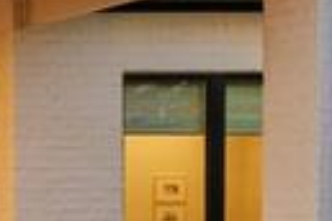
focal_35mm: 119
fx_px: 1097
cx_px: -717
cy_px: 242
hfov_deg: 10.6
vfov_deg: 11.4
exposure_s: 2
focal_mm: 10
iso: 200
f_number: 8
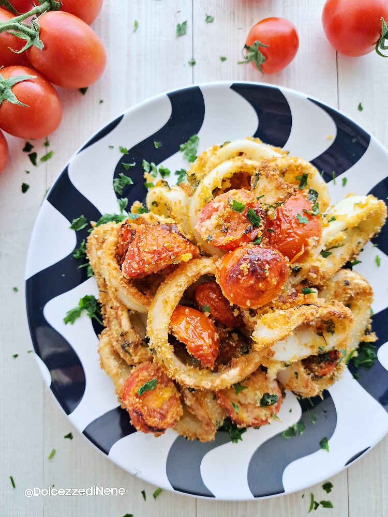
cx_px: 194
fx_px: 359
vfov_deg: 71.6
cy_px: 258
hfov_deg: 56.8
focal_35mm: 24
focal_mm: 5.23
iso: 125
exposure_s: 1/50
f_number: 1.8
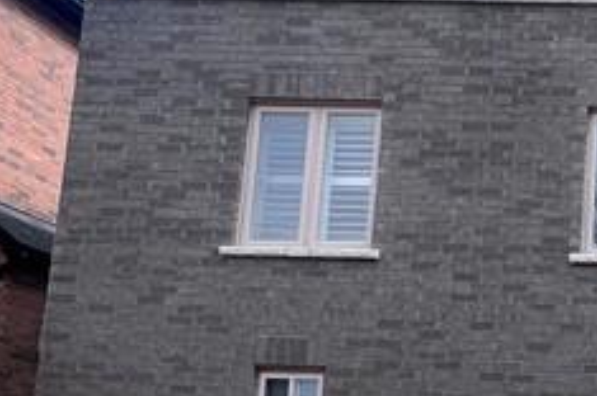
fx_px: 977
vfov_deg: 22.3
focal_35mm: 59
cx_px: 788
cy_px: 366
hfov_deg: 27.8
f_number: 1.8
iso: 32
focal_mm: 1.57
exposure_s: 1/521
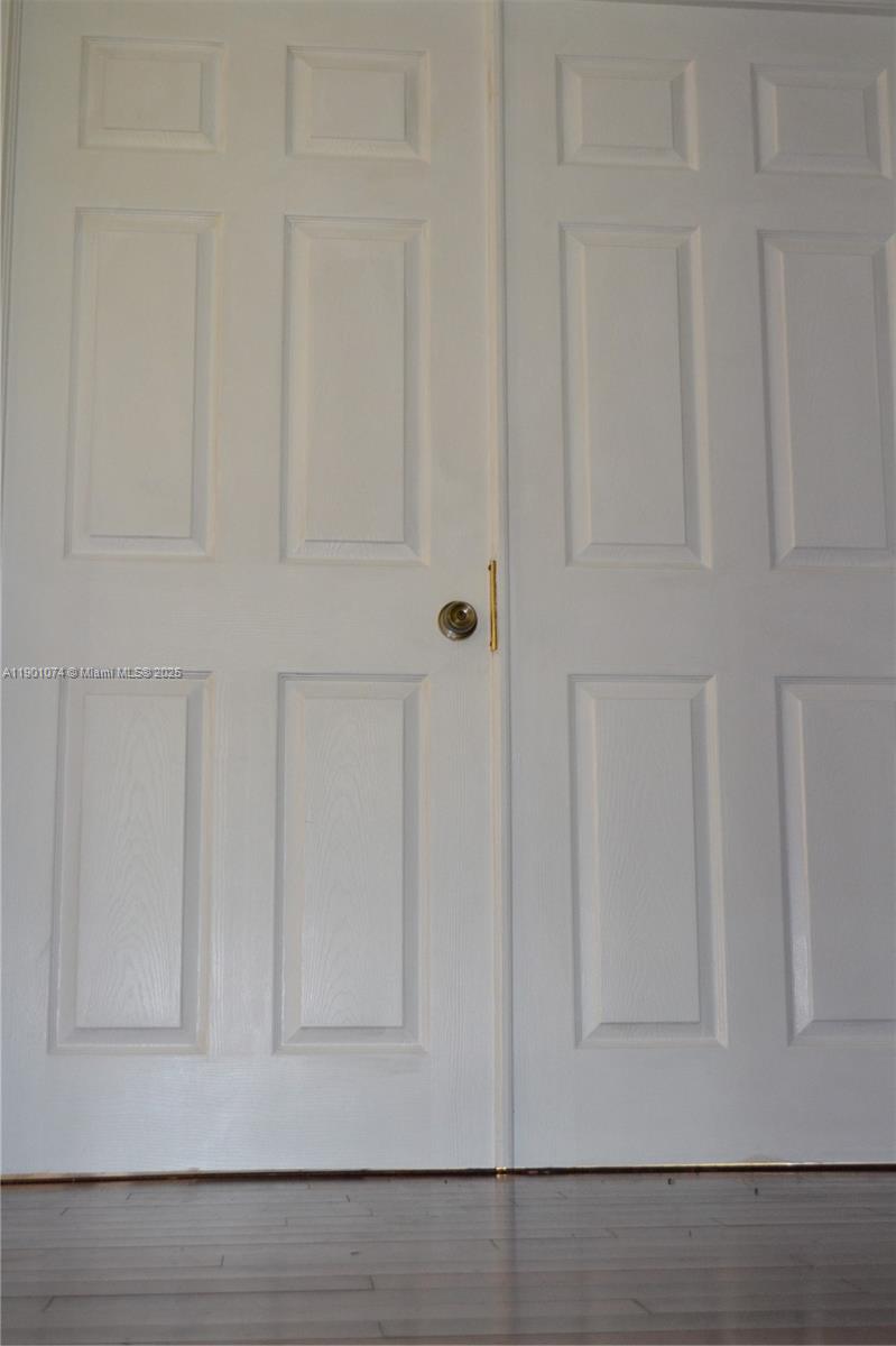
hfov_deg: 28.1
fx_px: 1793
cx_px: 448
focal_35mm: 48
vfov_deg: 41.1
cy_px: 673
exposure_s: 1/60
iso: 1400
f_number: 4.8
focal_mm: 32
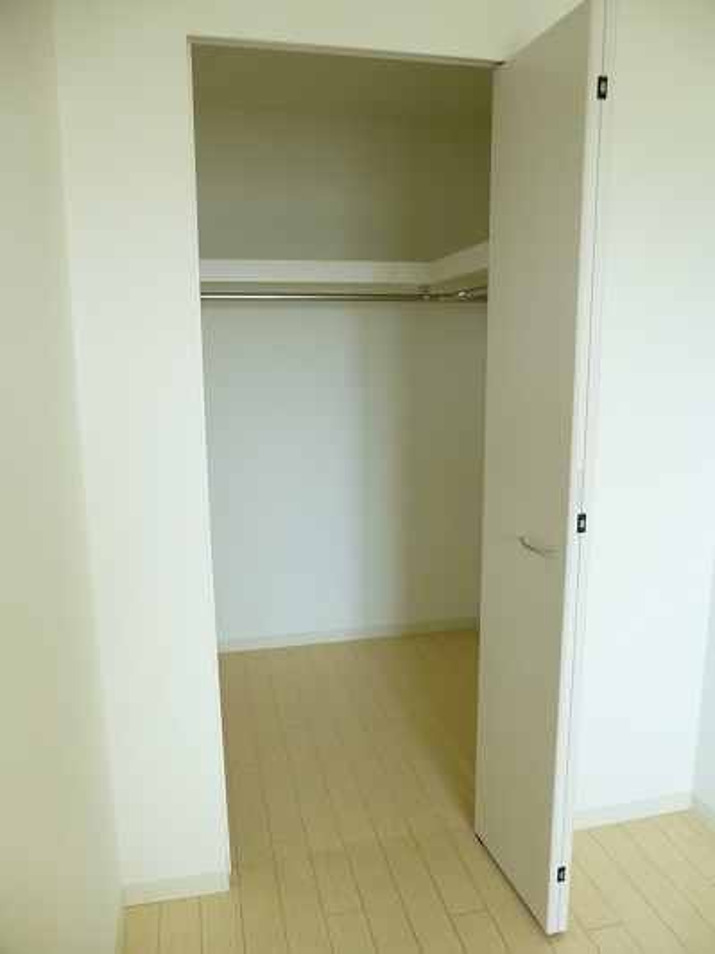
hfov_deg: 54.9
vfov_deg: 69.4
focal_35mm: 25
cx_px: 358
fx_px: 689
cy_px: 477
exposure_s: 1/60
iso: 200
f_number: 3.1
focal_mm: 4.5
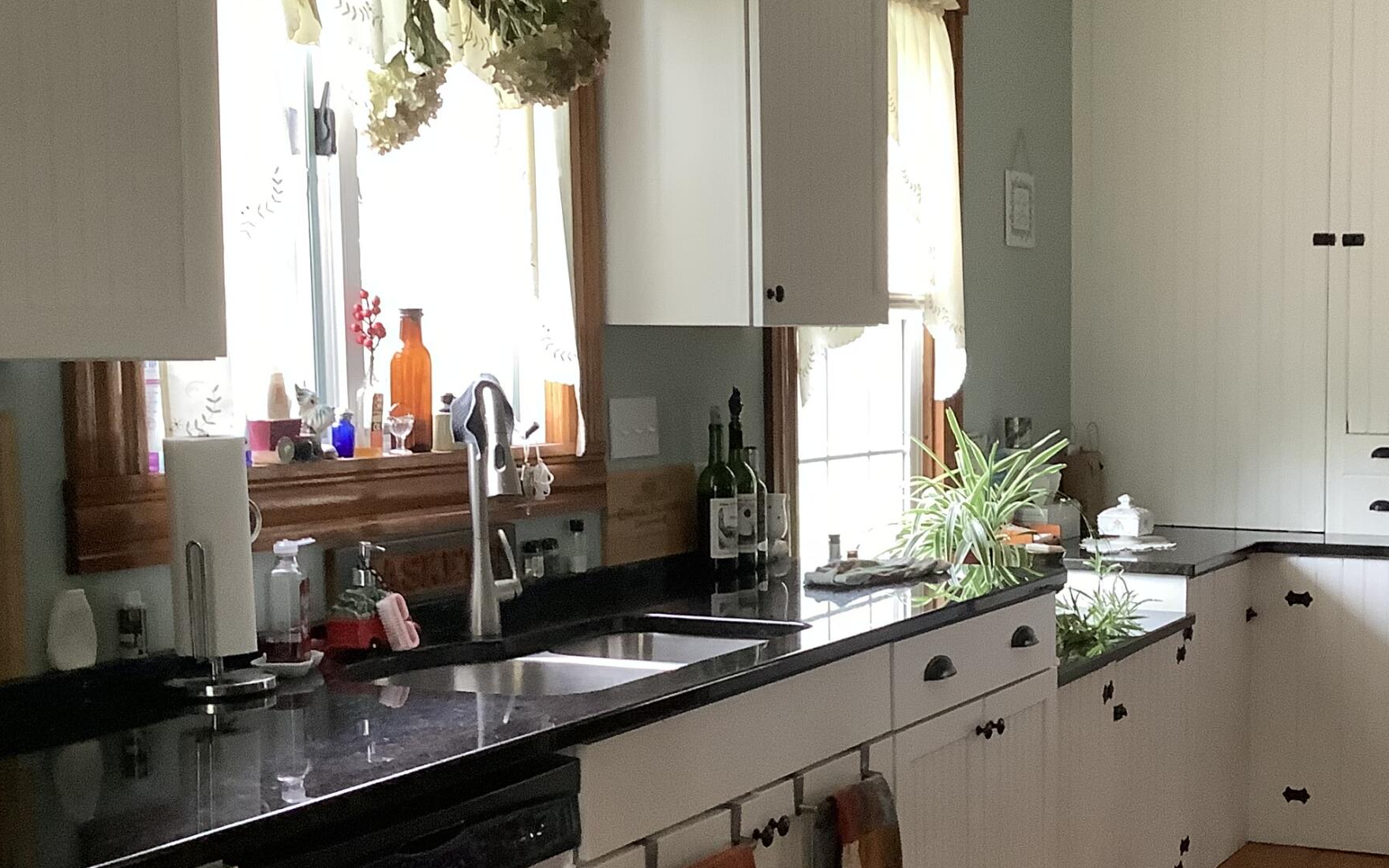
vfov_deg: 23.1
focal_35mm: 56
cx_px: 1064
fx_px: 2120
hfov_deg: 35.4
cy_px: 522
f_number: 2.4
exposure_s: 1/60
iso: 320
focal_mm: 3.3
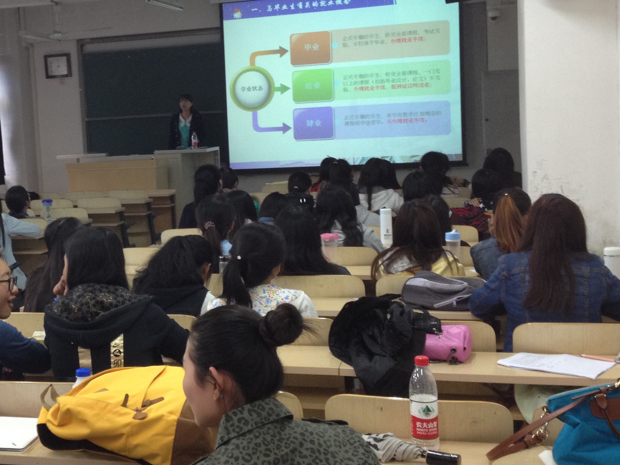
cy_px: 199
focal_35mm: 59
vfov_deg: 24.8
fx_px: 1057
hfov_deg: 32.0
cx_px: 145
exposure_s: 1/20
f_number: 2.4
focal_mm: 4.28
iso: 100
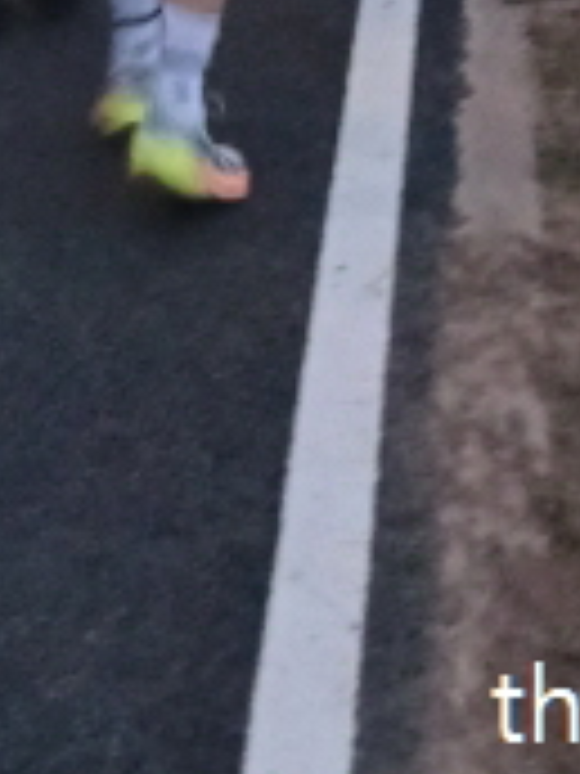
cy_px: -900
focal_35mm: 125
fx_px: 2793
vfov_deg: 13.1
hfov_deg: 11.8
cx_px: 92
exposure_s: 1/20
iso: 500
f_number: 1.8
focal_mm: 4
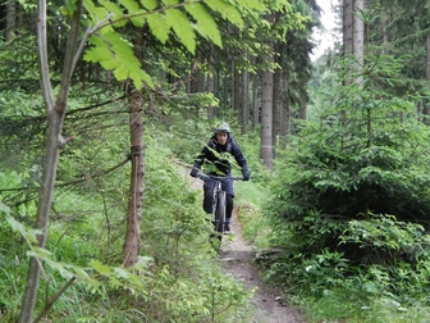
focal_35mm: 56
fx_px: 696
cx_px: 248
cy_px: 186
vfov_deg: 26.1
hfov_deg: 34.3
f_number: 4.1
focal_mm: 8.4
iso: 400
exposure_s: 1/80
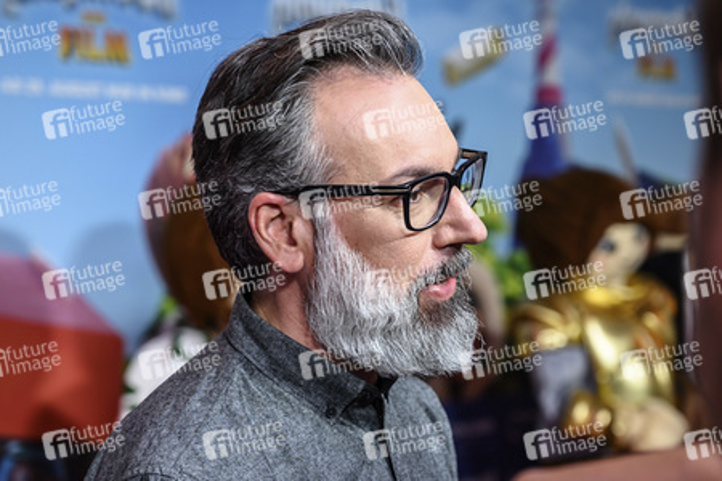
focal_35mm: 70
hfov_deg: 28.8
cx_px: 361
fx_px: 1404
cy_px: 240
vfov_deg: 19.5
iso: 400
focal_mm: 70
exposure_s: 1/200
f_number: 4
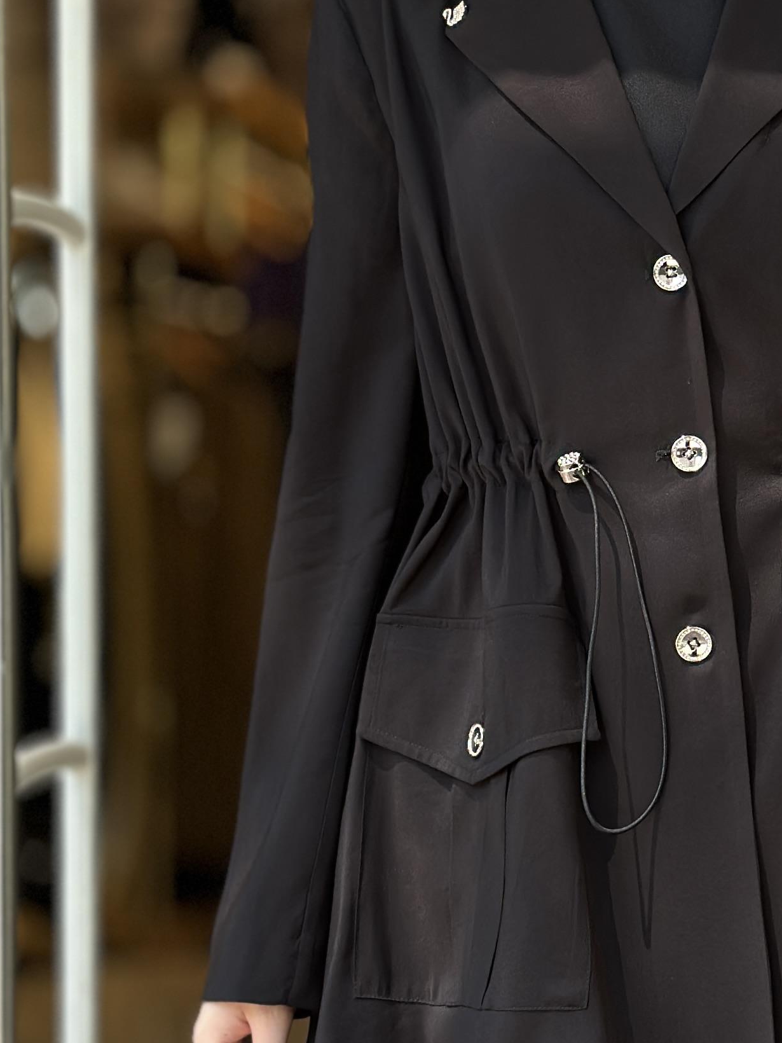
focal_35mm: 118
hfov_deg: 12.4
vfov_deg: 16.7
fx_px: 3554
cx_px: 734
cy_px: 446
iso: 80
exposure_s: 1/350
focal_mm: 6.86
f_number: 1.78
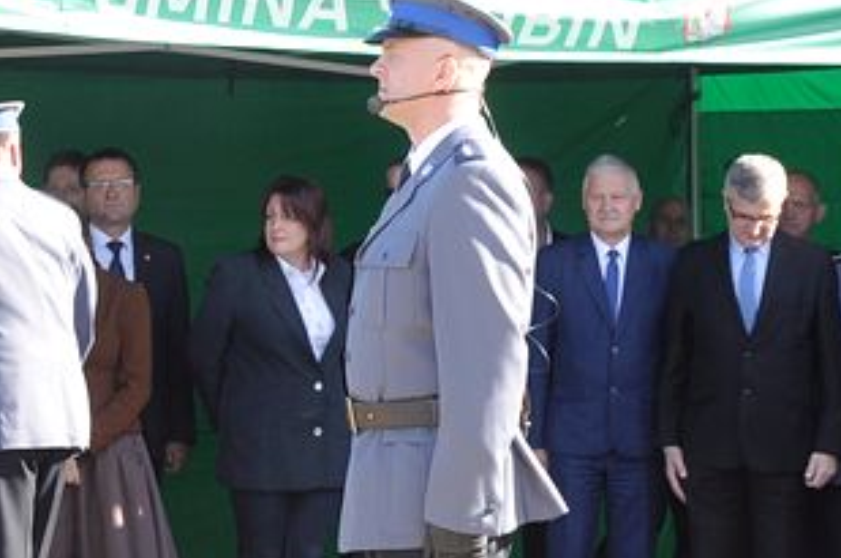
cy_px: 391
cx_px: 414
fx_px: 3849
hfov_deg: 12.5
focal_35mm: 165
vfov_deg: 8.3
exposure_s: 1/200
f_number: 7.1
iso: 400
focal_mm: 40
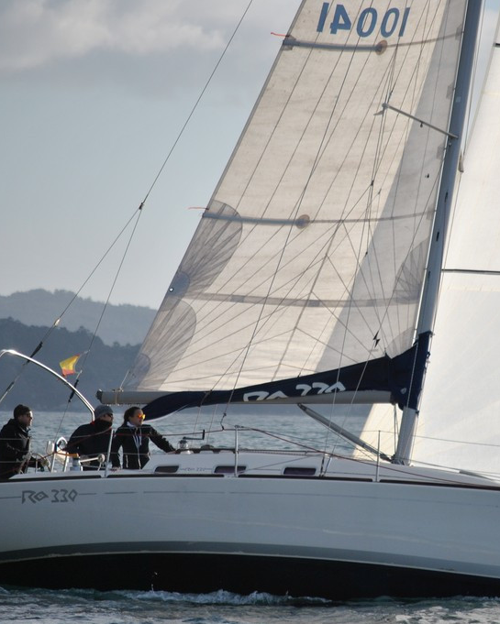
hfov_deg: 4.2
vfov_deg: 5.2
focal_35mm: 371
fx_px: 6856
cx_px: 373
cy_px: 313
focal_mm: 175
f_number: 5.3
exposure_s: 1/1000
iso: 200
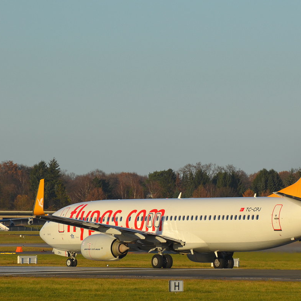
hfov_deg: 3.5
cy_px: 150
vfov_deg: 3.5
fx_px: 4939
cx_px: 224
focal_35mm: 502
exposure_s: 1/1000
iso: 180
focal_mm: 260
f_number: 8
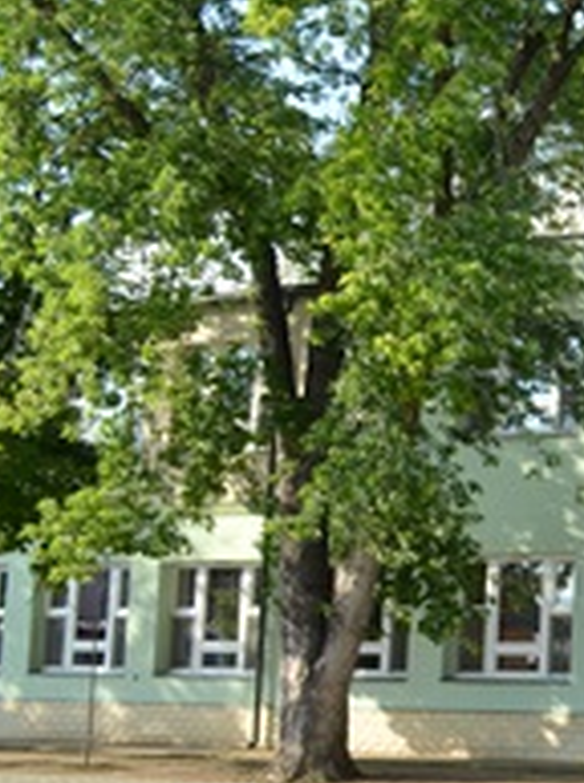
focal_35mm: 74
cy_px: 426
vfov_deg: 26.4
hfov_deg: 16.2
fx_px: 1670
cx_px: 1103
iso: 100
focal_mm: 18
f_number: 7.1
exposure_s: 1/160
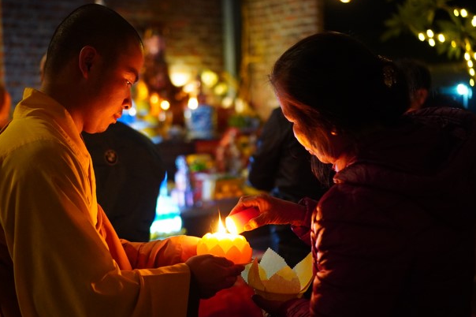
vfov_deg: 23.9
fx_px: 747
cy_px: 163
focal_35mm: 57
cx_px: 226
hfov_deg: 35.3
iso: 3200
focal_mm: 35
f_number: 1.8
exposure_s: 1/50
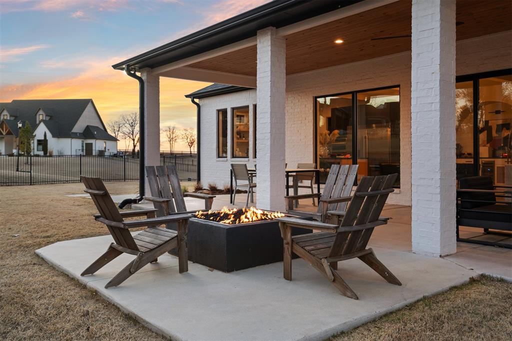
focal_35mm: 33
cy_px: 170
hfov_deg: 57.2
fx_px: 469
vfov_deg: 39.9
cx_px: 256
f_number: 7.1
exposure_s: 1/6
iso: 200
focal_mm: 33
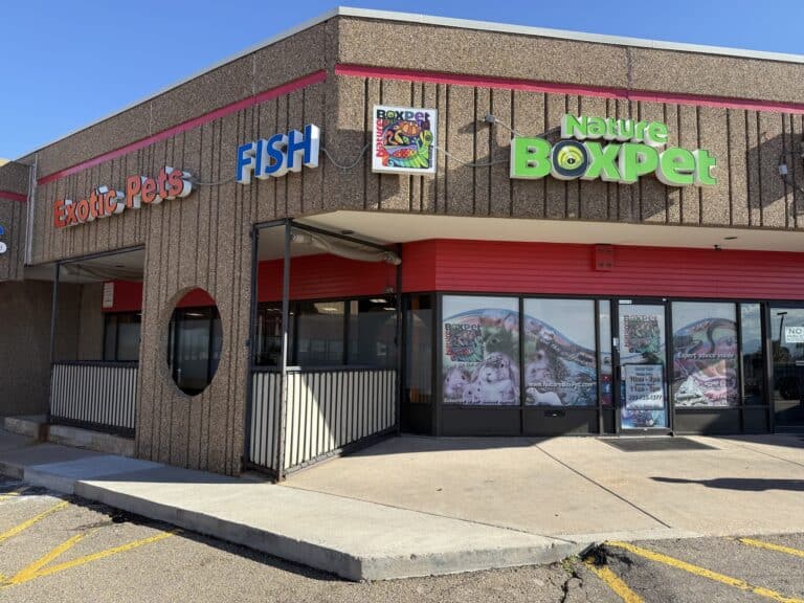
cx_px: 402
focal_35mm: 24
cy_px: 302
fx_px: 557
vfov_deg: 56.8
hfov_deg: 71.6
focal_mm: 6.76
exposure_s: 1/2000
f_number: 1.78
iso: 80
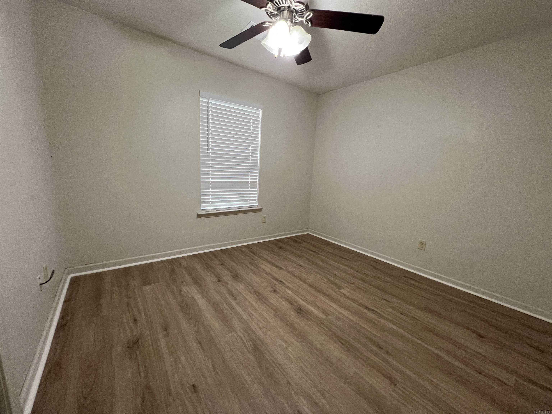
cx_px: 276
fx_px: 207
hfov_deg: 106.2
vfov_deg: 89.9
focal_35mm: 13
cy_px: 207
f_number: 1.8
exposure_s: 1/60
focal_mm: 1.57
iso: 250
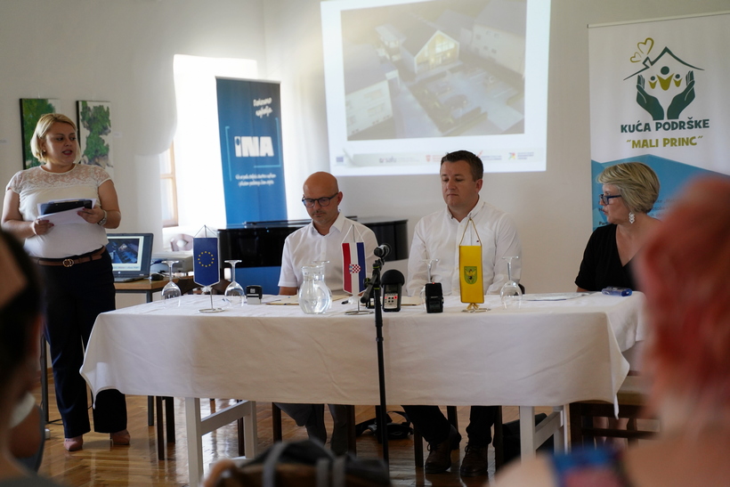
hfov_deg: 33.4
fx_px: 1217
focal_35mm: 60
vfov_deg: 22.6
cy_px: 244
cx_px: 365
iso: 1600
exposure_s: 1/250
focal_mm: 60
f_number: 2.8
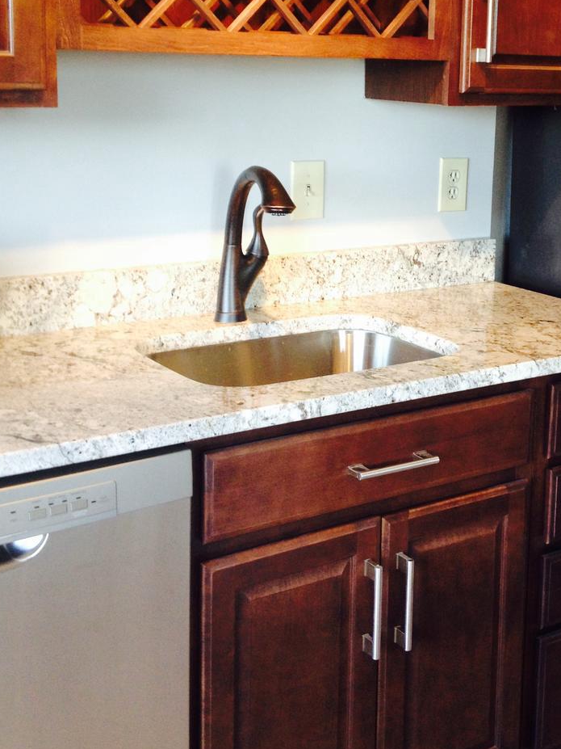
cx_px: 413
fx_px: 1254
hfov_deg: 25.0
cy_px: 249
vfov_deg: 32.9
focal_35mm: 58
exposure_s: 1/20
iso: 80
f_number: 2.4
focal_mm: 4.28
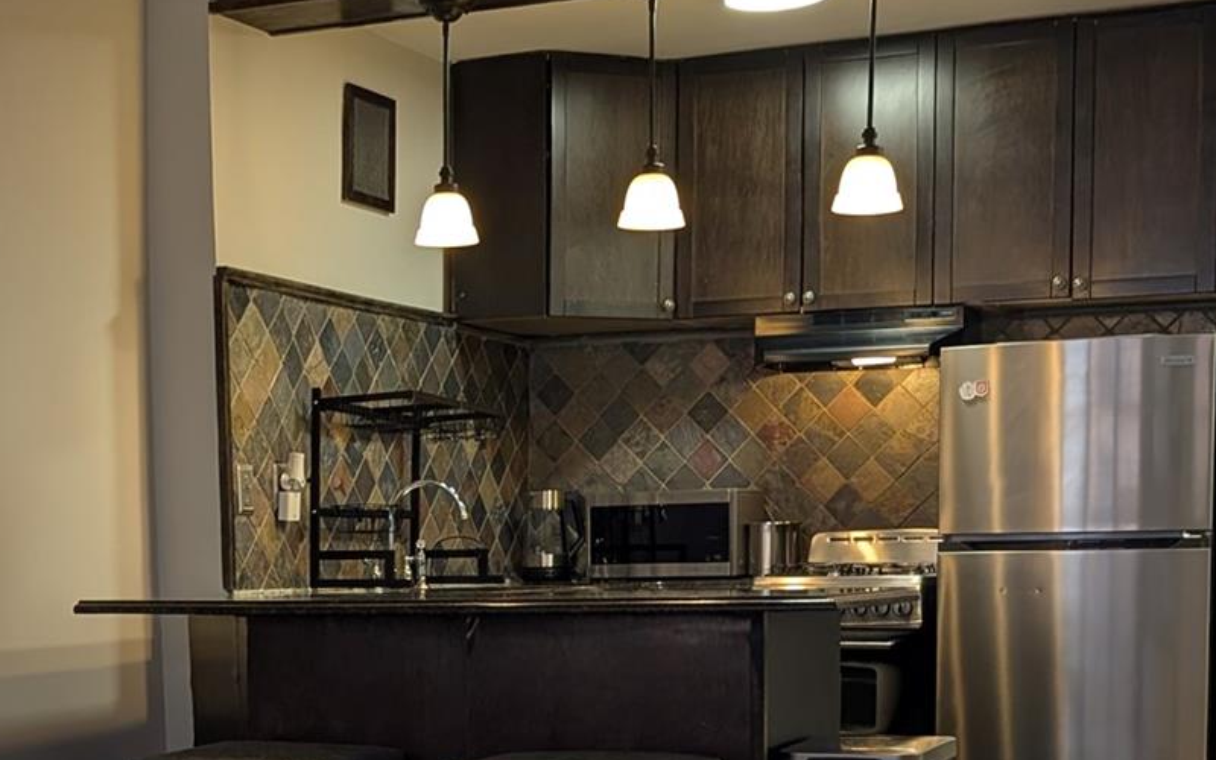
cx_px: 359
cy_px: 769
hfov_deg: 31.2
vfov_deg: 19.4
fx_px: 2154
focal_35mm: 65
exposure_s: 1/60
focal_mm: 6.9
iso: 85
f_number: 1.68
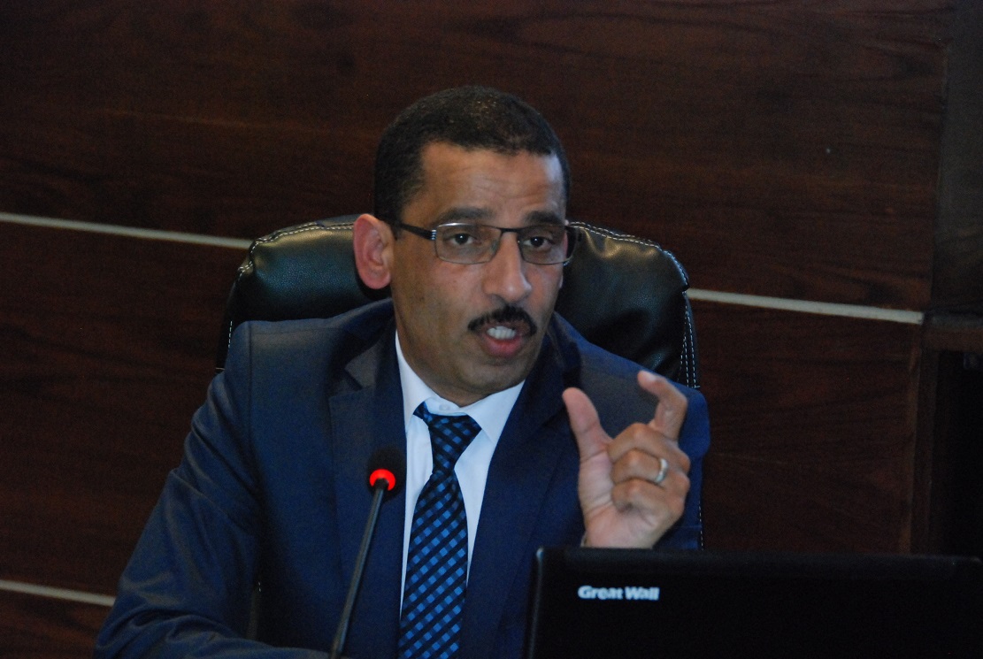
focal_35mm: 135
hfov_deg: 15.2
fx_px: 3693
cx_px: 492
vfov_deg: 10.2
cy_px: 330
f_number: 6.3
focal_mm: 90
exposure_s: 1/60
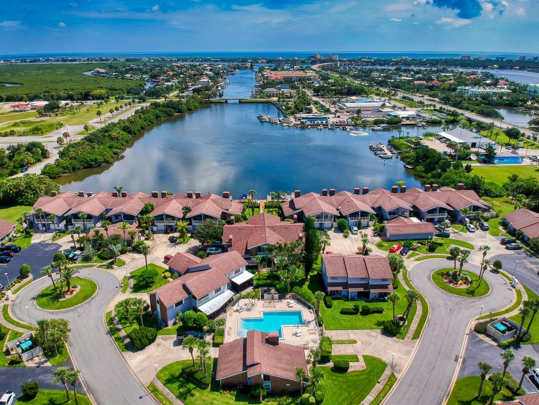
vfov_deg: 54.9
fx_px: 389
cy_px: 202
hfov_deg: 69.4
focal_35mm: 25
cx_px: 270
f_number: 2.6
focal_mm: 4.5
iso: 100
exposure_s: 1/2000
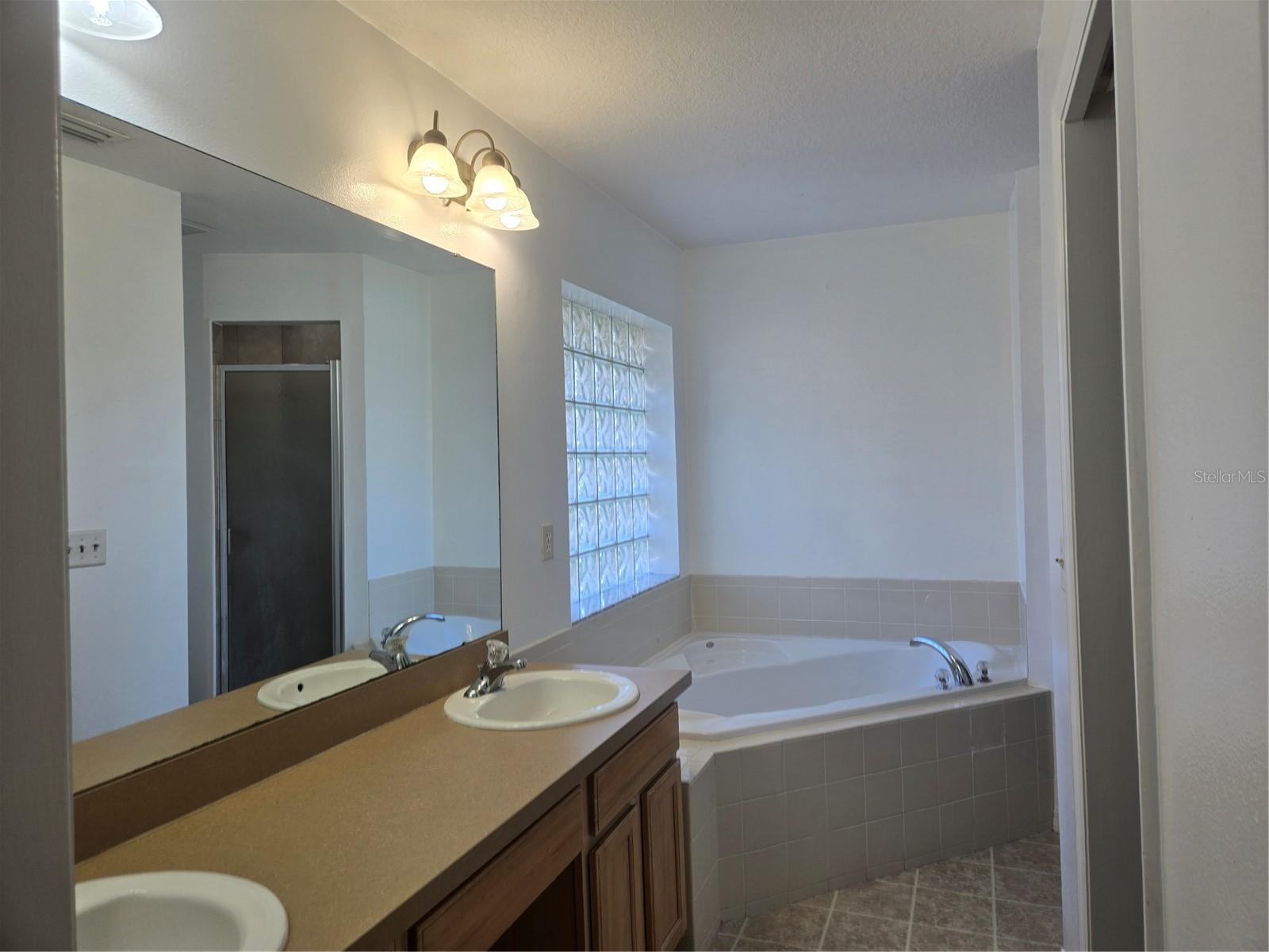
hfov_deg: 73.9
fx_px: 843
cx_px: 634
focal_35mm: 23
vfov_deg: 58.9
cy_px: 476
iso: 25
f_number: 1.8
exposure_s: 1/134
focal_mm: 5.4
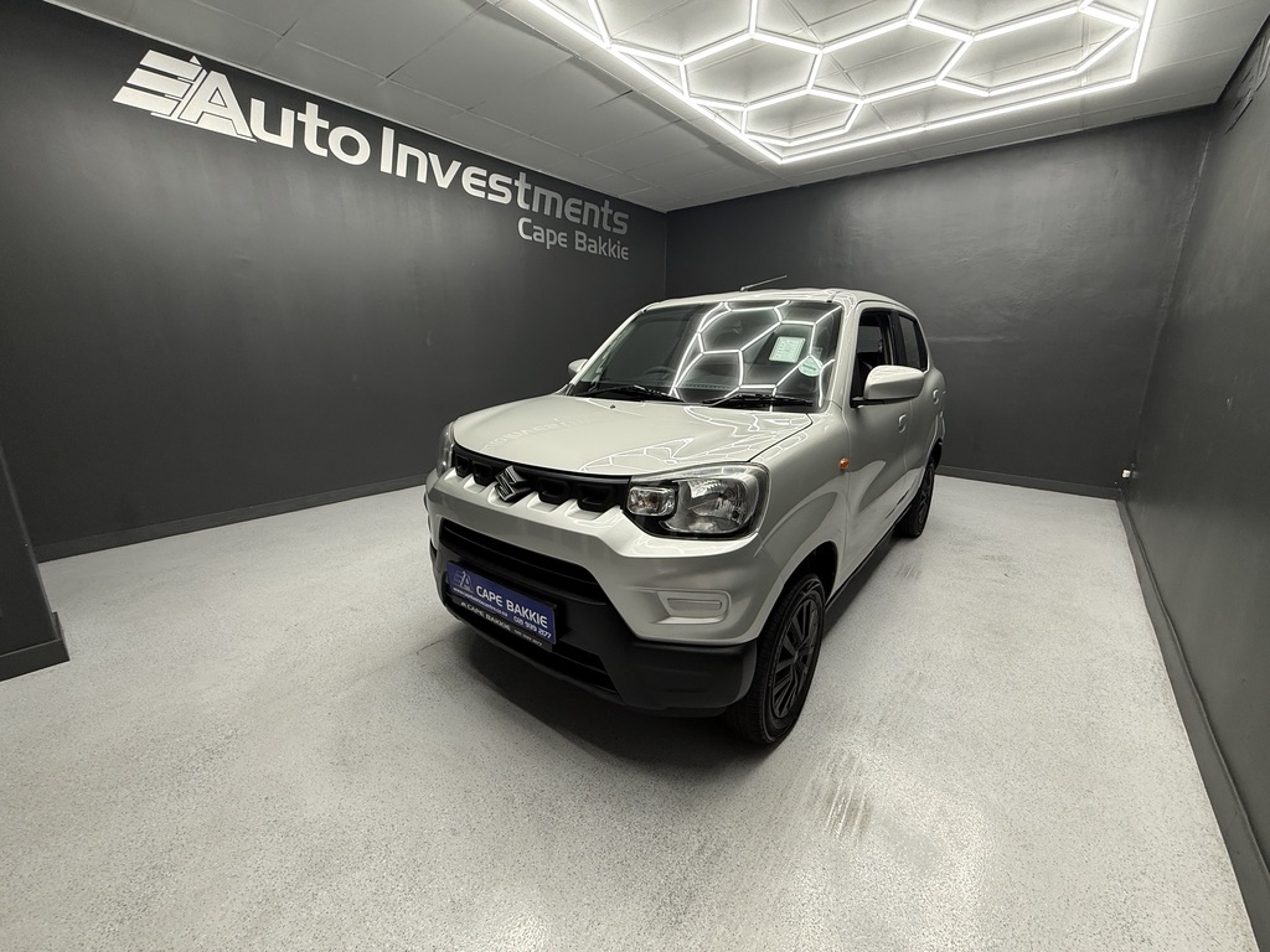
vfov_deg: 85.7
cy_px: 476
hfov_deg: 102.1
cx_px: 635
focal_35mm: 14
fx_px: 514
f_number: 2.2
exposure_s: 1/100
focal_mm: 2.22
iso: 200
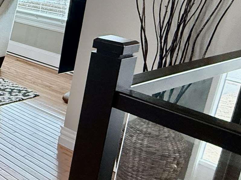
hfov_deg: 24.3
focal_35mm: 54
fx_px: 376
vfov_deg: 26.3
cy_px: 27
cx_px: -150
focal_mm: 2.22
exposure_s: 1/60
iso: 320
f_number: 2.2
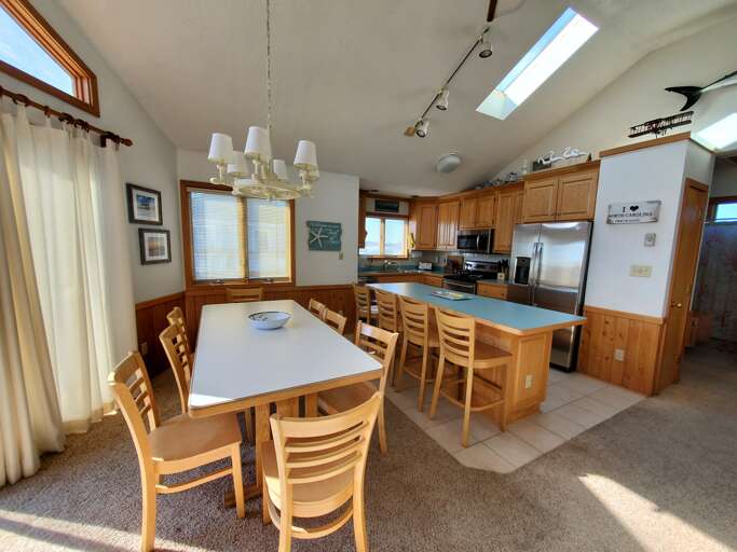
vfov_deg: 89.9
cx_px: 368
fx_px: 277
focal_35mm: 13
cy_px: 276
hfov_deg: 106.2
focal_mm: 1.8
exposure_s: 1/117
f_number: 2.2
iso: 50
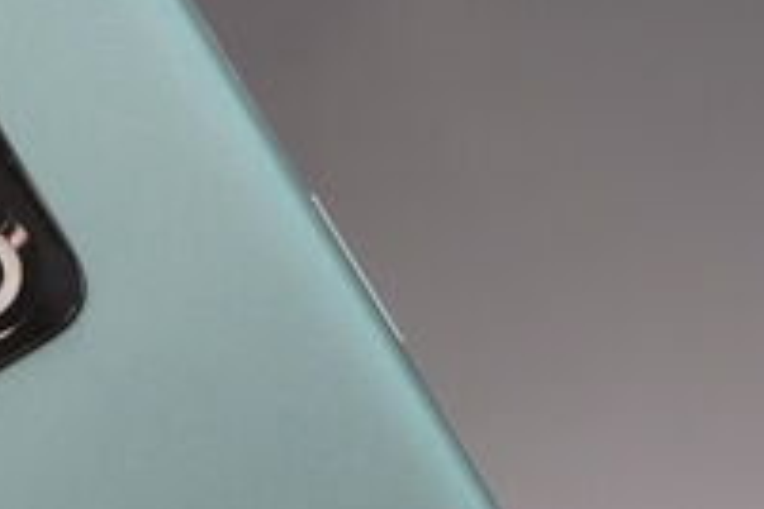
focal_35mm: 125
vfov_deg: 10.9
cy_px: 492
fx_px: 2653
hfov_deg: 15.9
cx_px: -76
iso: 5000
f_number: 6.3
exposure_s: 1/160
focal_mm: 41
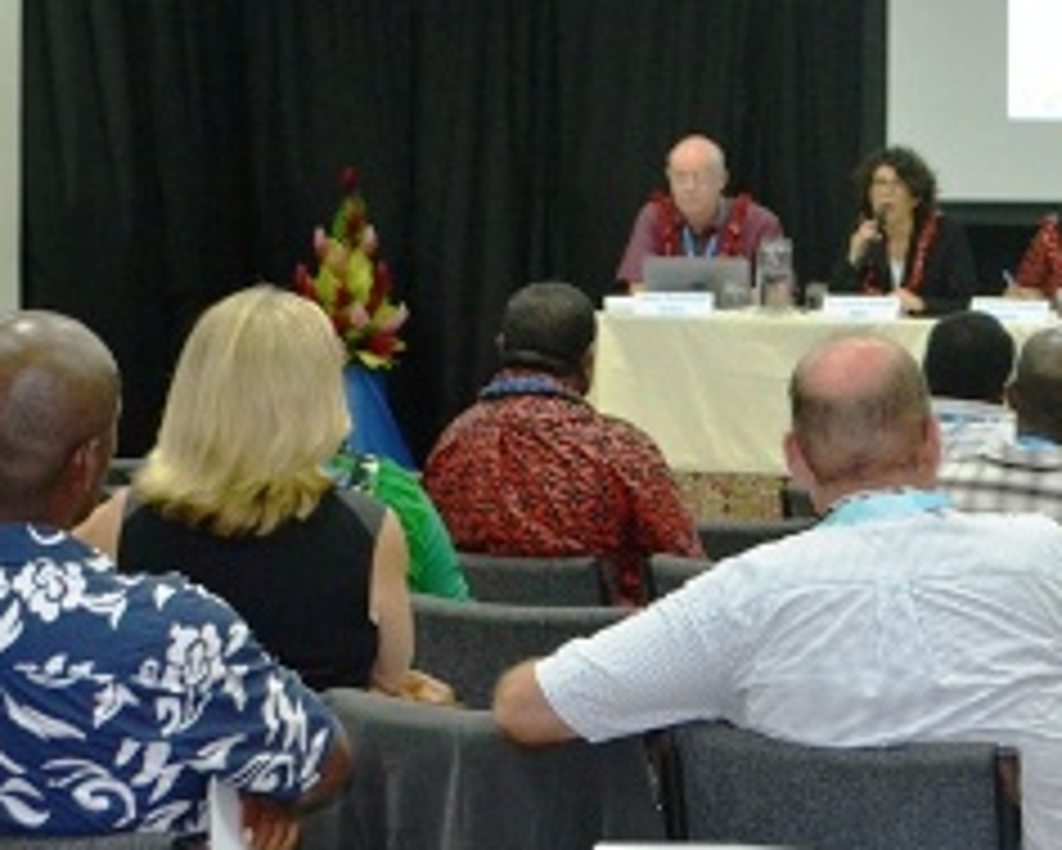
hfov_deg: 17.7
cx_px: 958
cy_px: 331
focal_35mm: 107
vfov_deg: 14.4
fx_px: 3365
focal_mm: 40
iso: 2000
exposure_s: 1/60
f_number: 5.3
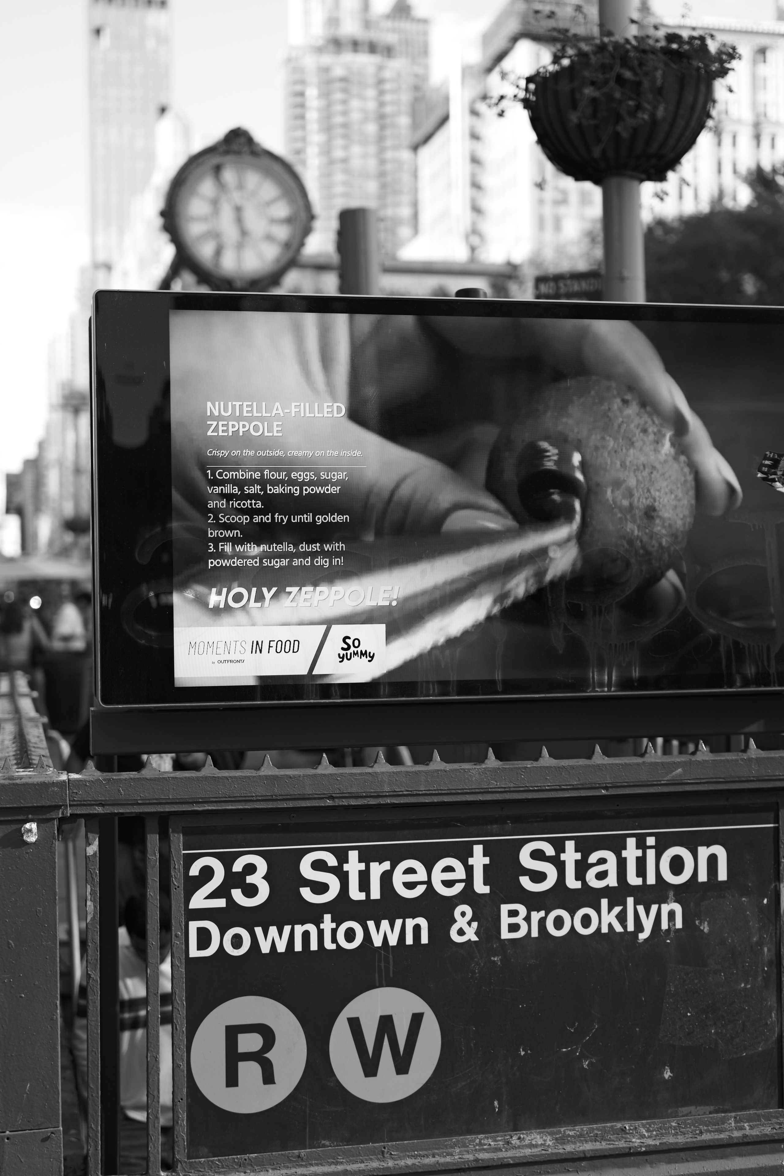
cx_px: 392
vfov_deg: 39.6
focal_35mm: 50
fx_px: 1633
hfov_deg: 27.0
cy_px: 588
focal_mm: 50
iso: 160
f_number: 1.8
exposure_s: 1/1000
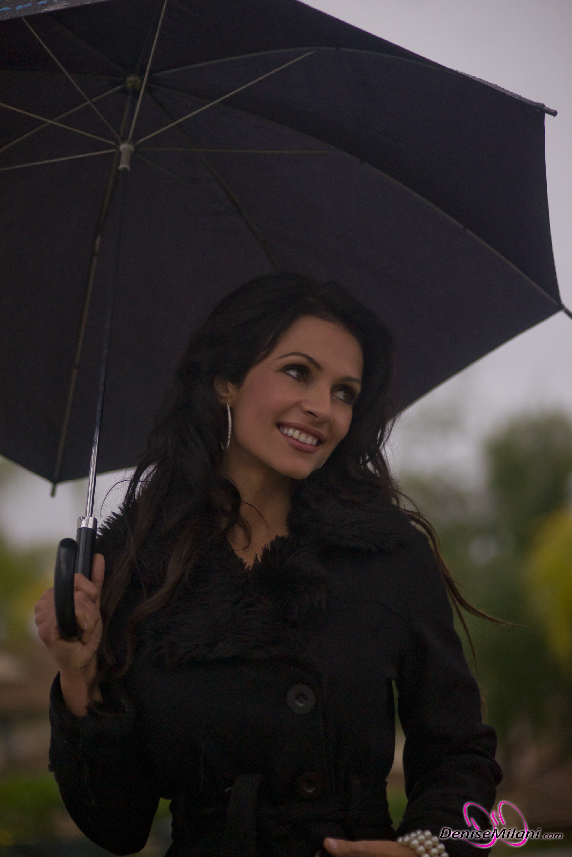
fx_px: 2383
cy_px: 428
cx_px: 286
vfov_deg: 20.4
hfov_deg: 13.7
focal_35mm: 100
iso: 400
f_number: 2.8
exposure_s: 1/125
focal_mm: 100
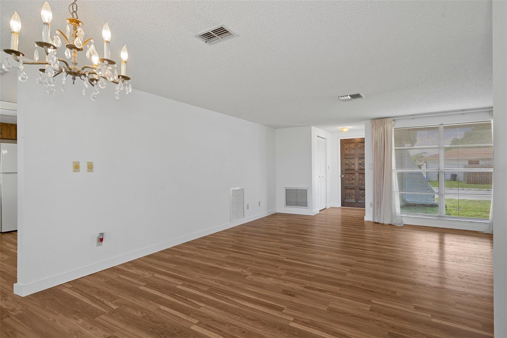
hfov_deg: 90.0
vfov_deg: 67.4
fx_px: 253
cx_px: 254
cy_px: 169
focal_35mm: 18
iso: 320
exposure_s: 1
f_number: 8
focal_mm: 18
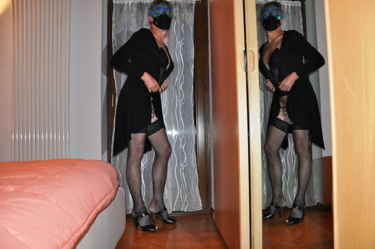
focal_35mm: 27
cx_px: 188
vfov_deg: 47.8
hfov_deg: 67.4
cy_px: 124
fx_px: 281
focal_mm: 18
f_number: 3.5
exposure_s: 1/60
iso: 800
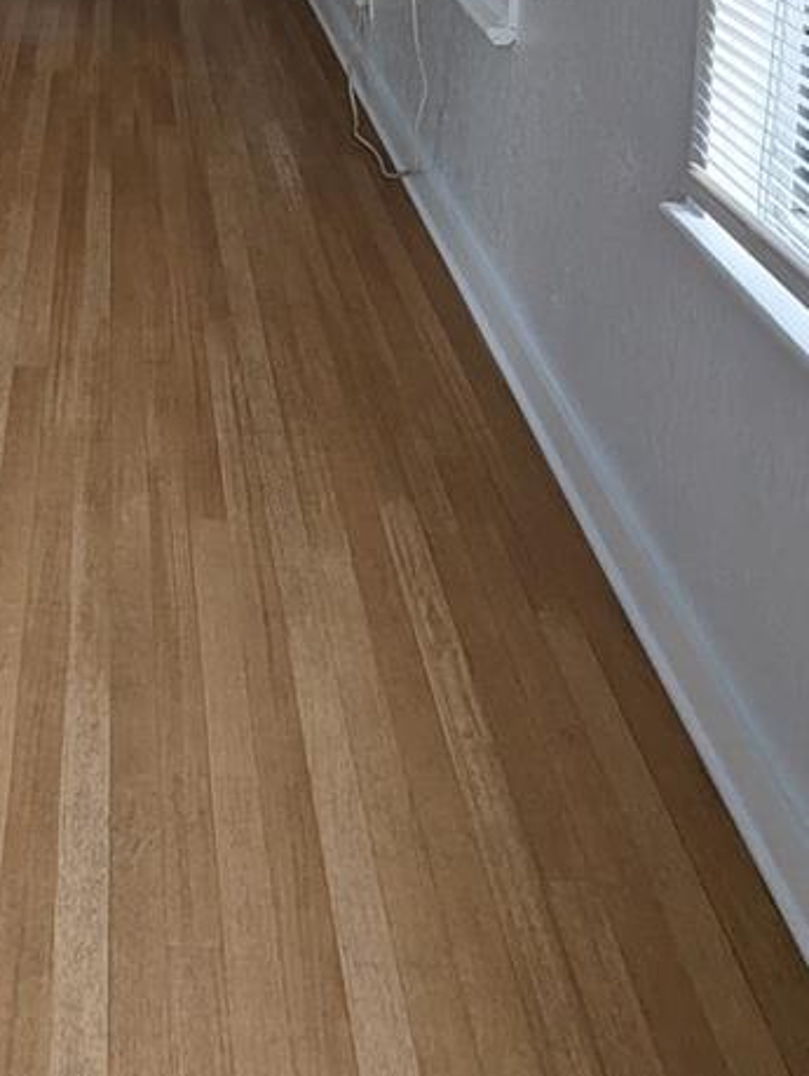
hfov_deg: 39.3
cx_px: 104
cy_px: -239
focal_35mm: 34
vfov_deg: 38.5
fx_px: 1058
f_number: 2.2
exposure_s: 1/174
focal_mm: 1.95
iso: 94
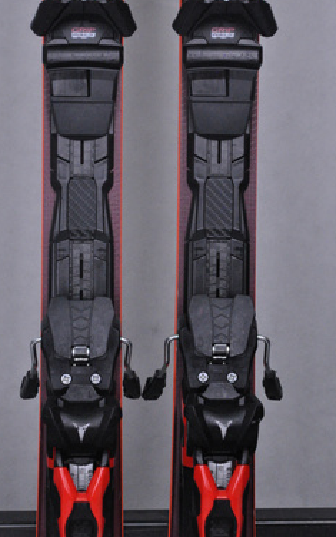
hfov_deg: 10.2
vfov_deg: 16.3
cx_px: 148
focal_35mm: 128
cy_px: 233
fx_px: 1875
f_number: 9.5
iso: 3200
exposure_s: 1/125
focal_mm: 70
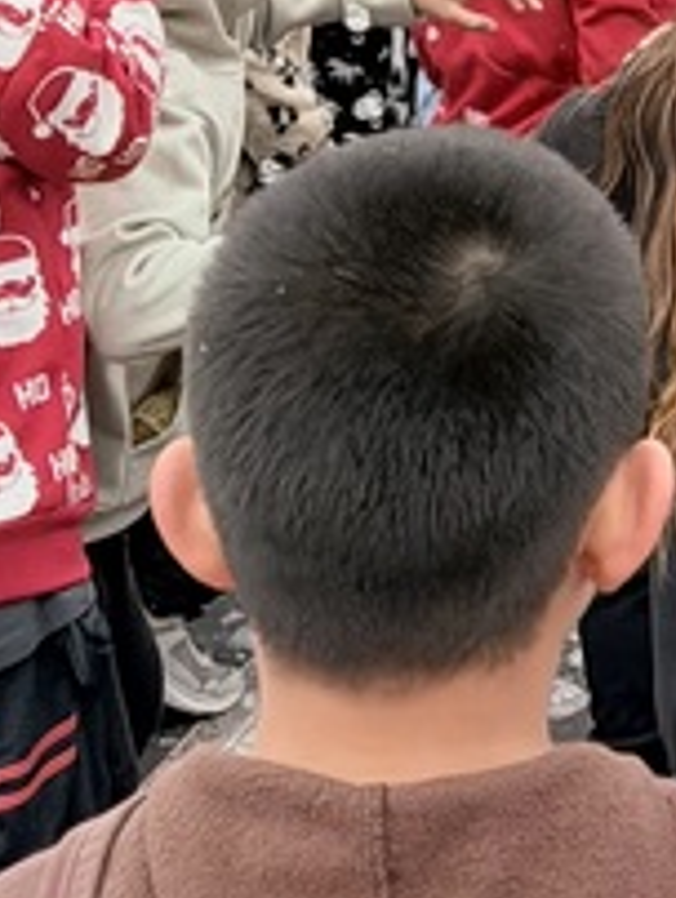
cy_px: -511
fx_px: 4937
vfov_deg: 10.0
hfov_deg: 7.6
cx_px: 1112
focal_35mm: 190
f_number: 1.78
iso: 64
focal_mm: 6.76
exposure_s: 1/917
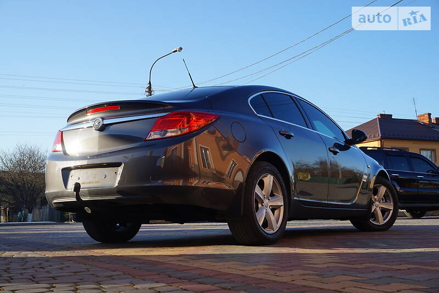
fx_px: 530
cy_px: 146
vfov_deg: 30.8
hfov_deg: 45.0
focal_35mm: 44
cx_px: 220
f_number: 10
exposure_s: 1/80
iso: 100
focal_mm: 29
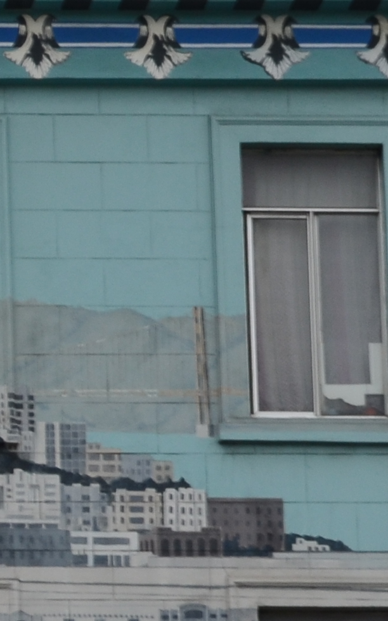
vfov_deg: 6.2
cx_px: -654
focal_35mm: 338
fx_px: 5718
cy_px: 760
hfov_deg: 3.8
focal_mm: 44
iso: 200
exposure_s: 1/100
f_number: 11
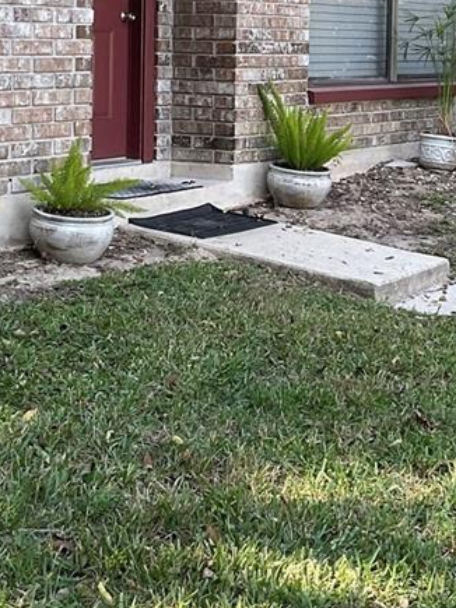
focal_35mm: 80
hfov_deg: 18.4
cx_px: 267
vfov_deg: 23.9
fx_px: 1406
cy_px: 89
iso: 25
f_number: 1.8
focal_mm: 3
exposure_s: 1/122
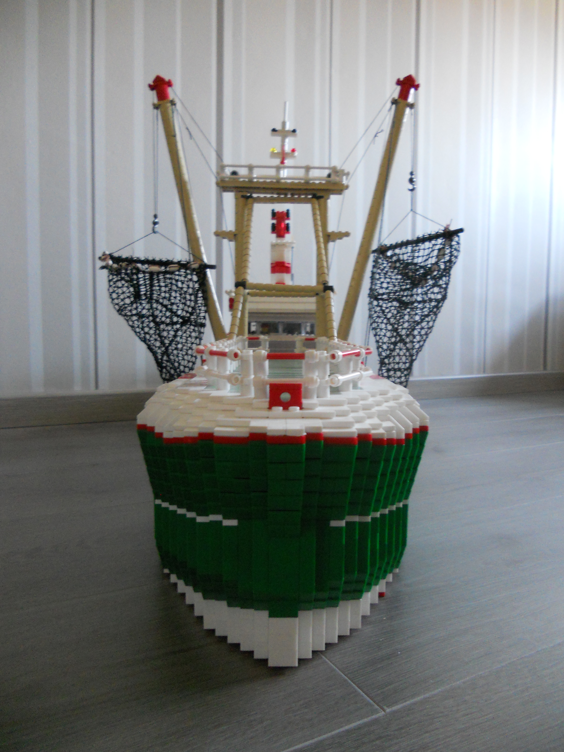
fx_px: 587
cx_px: 282
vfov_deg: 65.3
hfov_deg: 51.4
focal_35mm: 27
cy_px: 376
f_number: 3.2
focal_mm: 4.9
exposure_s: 1/30
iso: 400
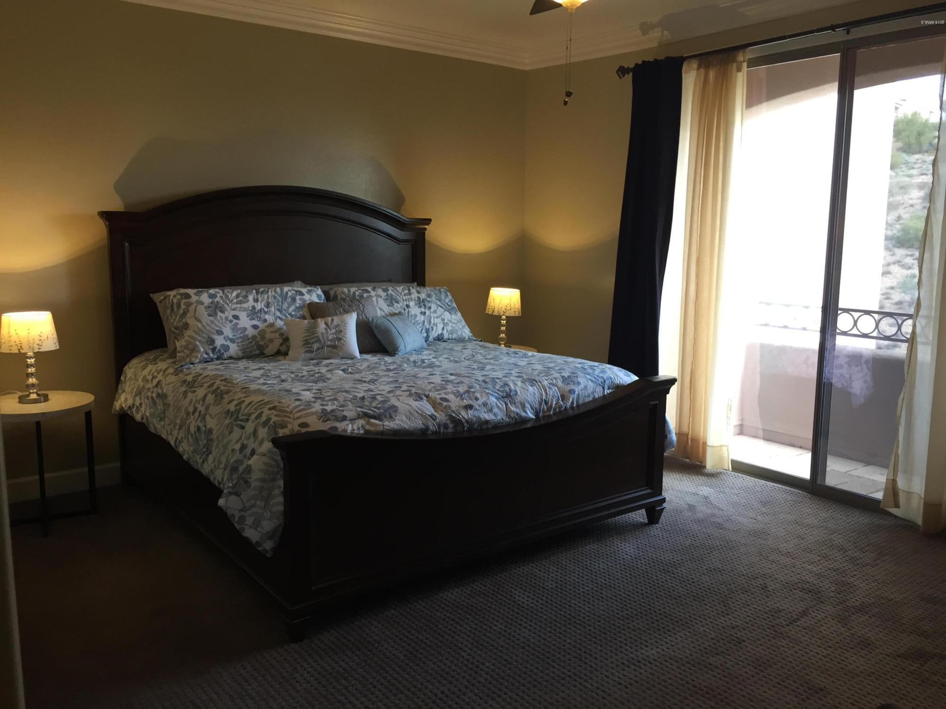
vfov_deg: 48.2
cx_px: 473
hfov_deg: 61.7
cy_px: 354
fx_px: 793
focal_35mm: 29
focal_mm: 4.15
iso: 64
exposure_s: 1/30
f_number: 2.2
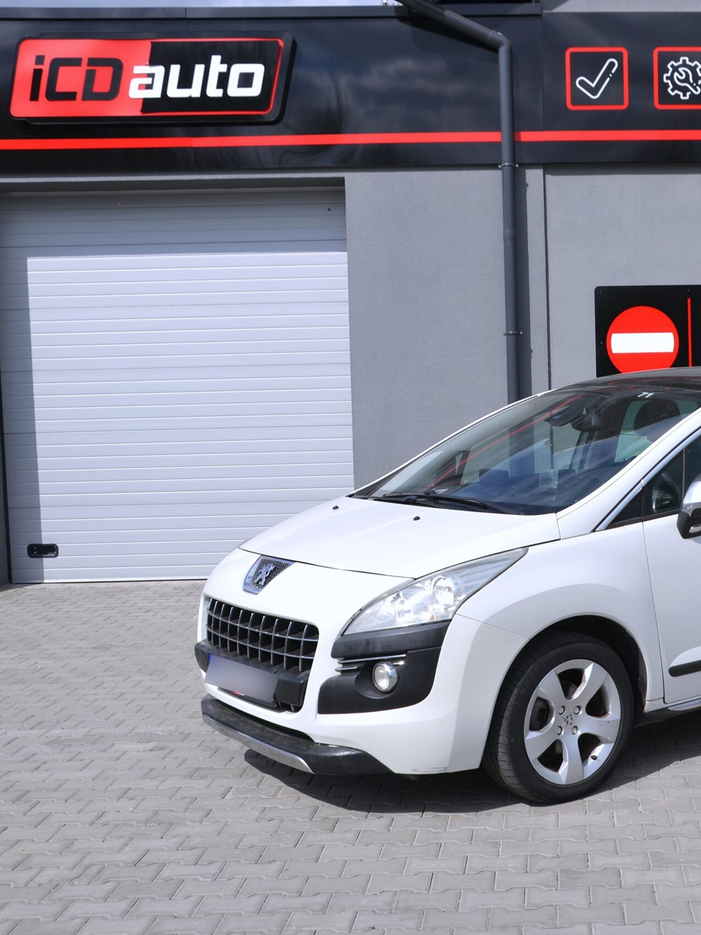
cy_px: 466
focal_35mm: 48
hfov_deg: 29.4
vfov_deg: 39.7
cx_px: 587
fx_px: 1296
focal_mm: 22
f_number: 9
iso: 100
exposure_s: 1/320
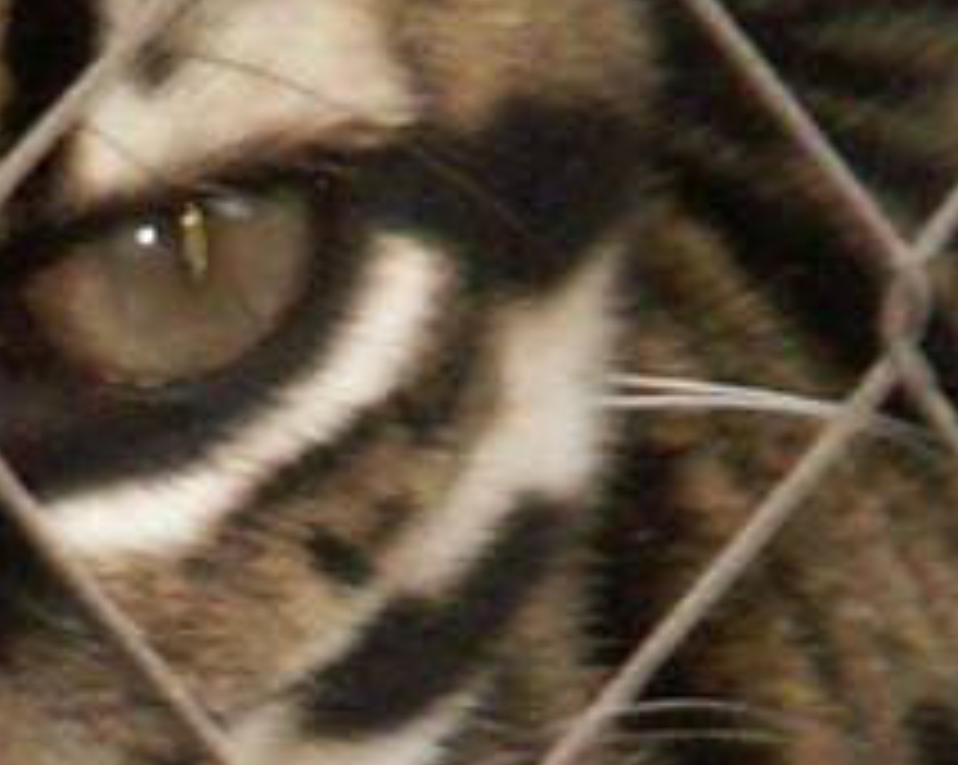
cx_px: -225
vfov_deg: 0.8
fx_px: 52830
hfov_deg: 1.0
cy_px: 994
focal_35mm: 1865
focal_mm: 41.68
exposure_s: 1/100
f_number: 4.5
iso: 125
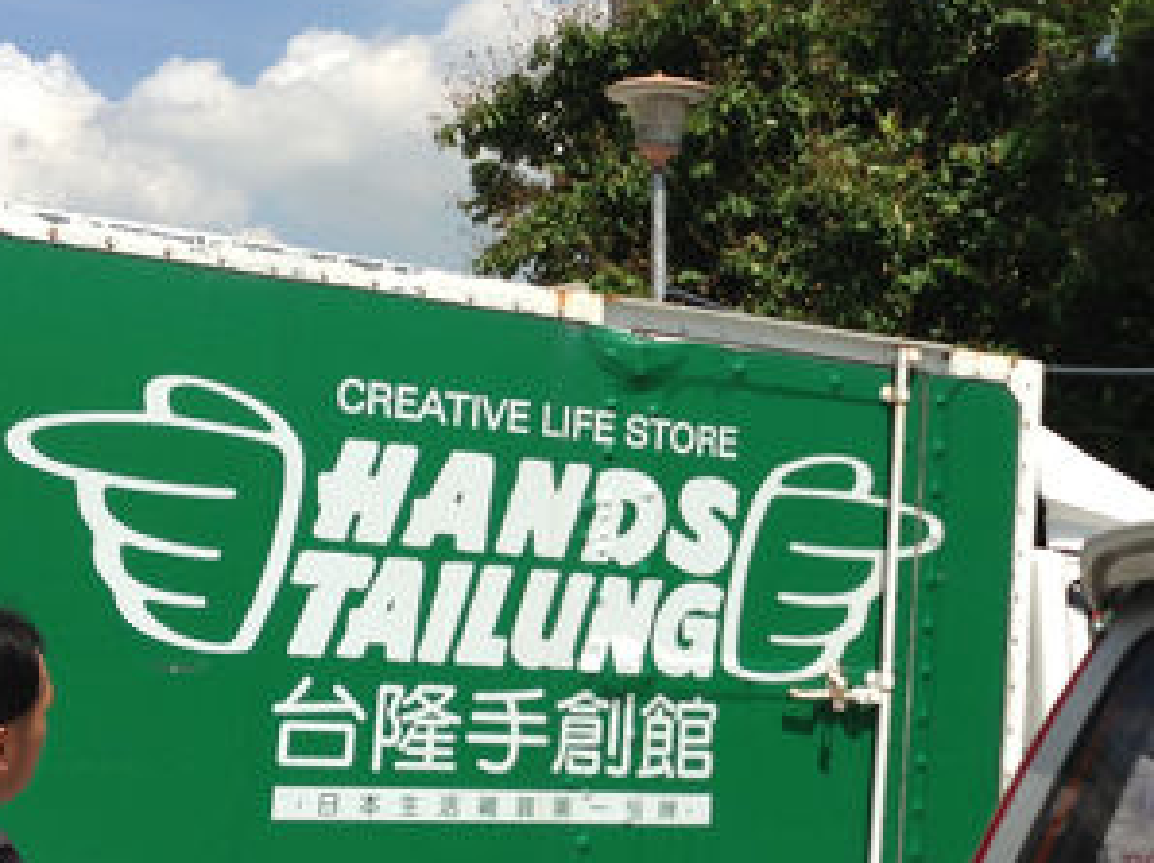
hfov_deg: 26.7
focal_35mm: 72
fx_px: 2398
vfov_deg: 20.4
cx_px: 864
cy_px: 482
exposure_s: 1/2358
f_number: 2.4
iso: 50
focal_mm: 4.13
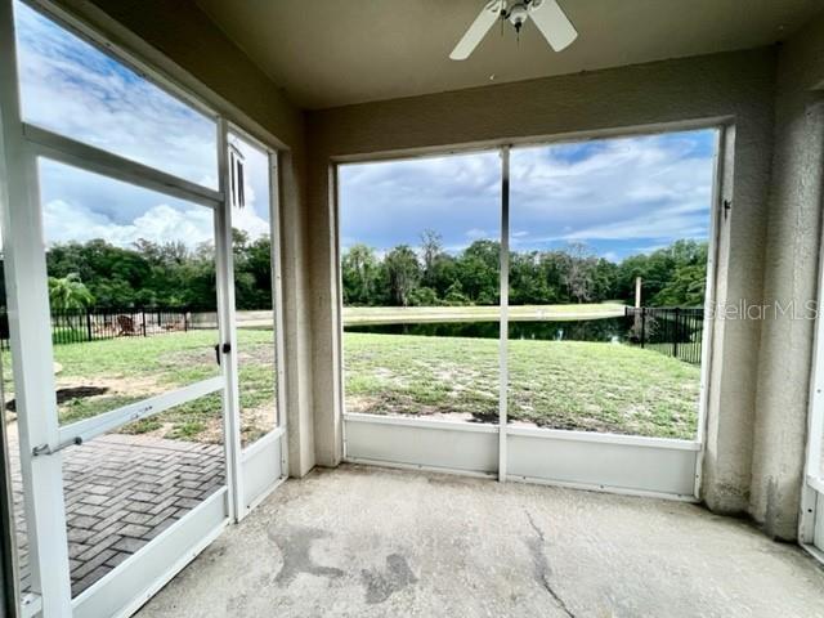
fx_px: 309
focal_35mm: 13
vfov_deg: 89.9
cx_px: 412
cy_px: 309
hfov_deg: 106.2
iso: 32
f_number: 1.8
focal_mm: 1.57
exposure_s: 1/637
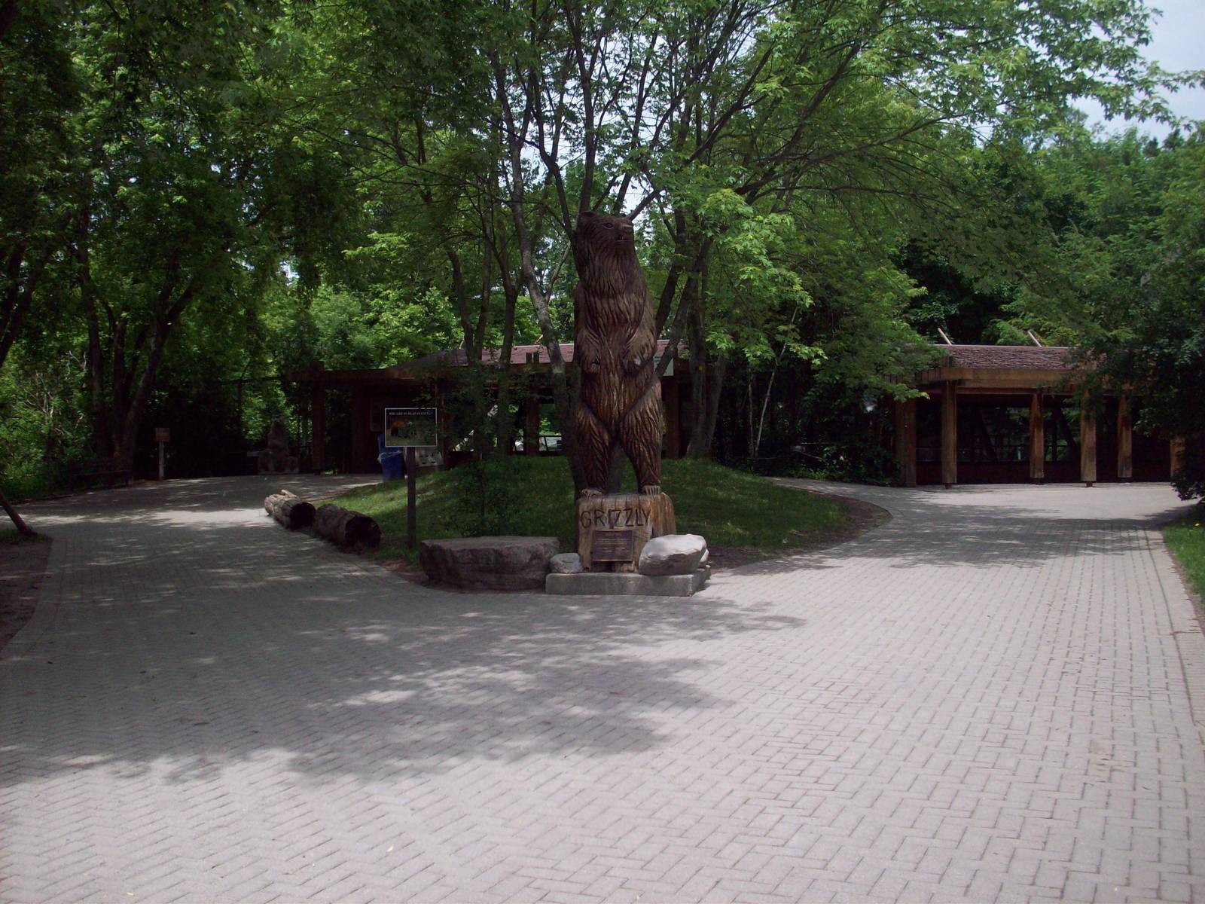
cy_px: 452
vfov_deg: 38.7
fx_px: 1288
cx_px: 602
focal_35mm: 37
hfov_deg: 50.1
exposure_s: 1/326
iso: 80
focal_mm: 6.2
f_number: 5.6
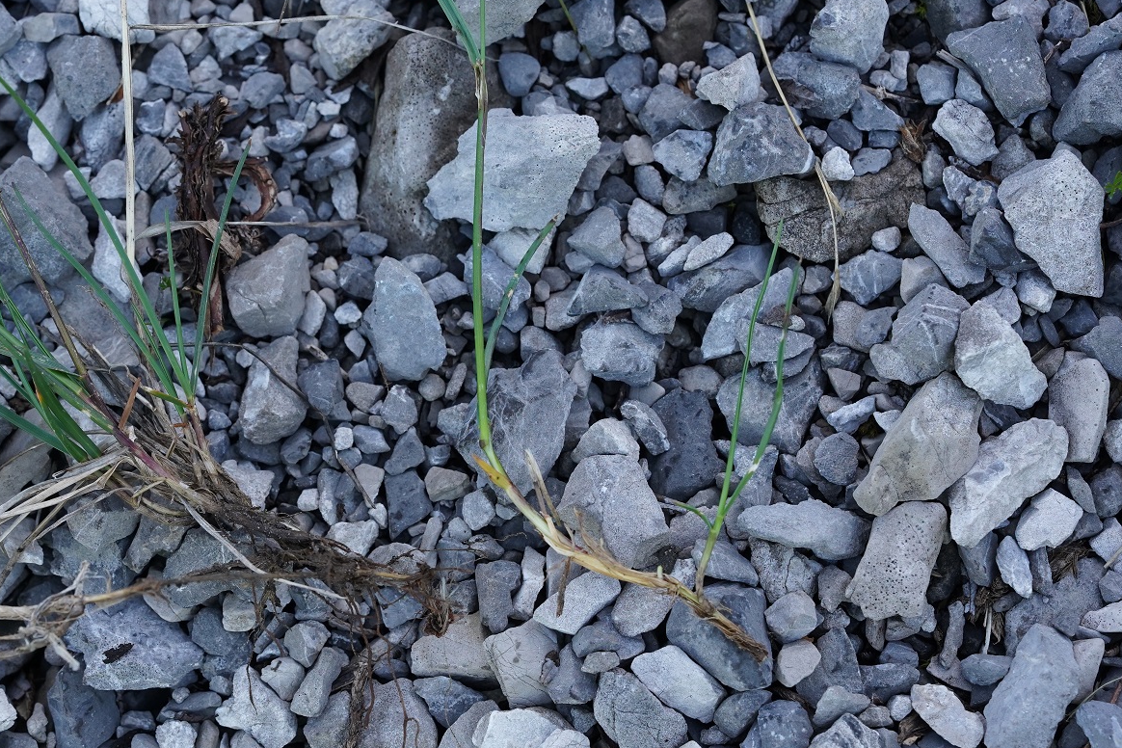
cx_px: 419
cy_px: 442
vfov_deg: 11.8
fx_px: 3615
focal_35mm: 116
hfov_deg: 17.6
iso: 1600
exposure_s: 1/320
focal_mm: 90
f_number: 8
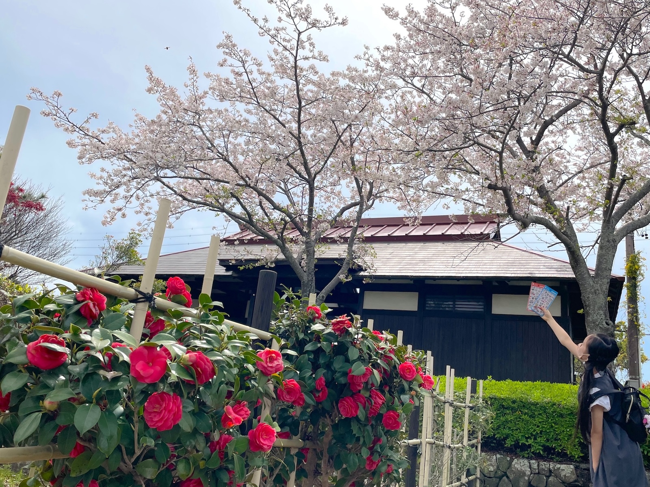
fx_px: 488
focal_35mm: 26
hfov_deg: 67.3
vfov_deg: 53.1
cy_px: 244
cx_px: 325
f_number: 1.6
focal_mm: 4.2
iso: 32
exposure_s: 1/5291
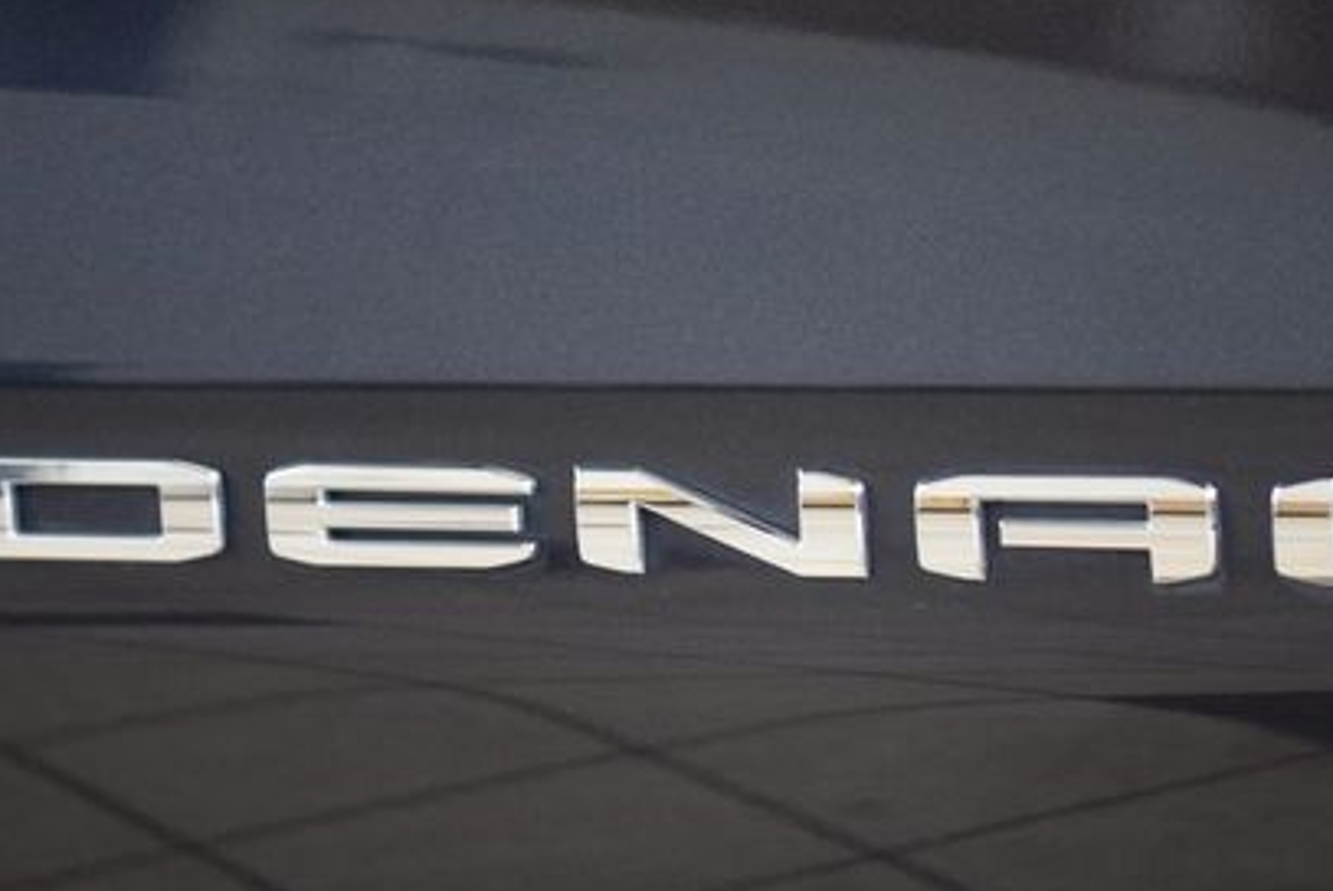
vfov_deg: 8.3
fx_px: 6114
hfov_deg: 12.4
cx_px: 776
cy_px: 578
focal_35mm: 165
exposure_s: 1/60
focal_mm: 70
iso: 1600
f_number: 2.8
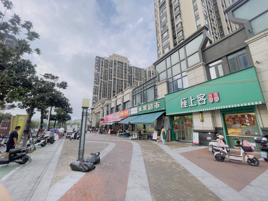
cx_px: 134
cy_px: 100
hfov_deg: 106.2
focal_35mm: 13
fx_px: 101
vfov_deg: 89.9
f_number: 2.4
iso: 25
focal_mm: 1.54
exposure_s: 1/216
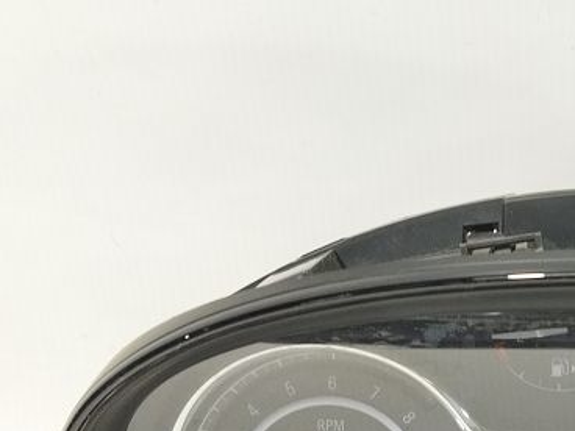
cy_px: 353
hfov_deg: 21.3
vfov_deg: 16.6
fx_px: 1462
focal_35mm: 88
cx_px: 600
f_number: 1.79
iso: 115
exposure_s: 1/50
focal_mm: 4.71
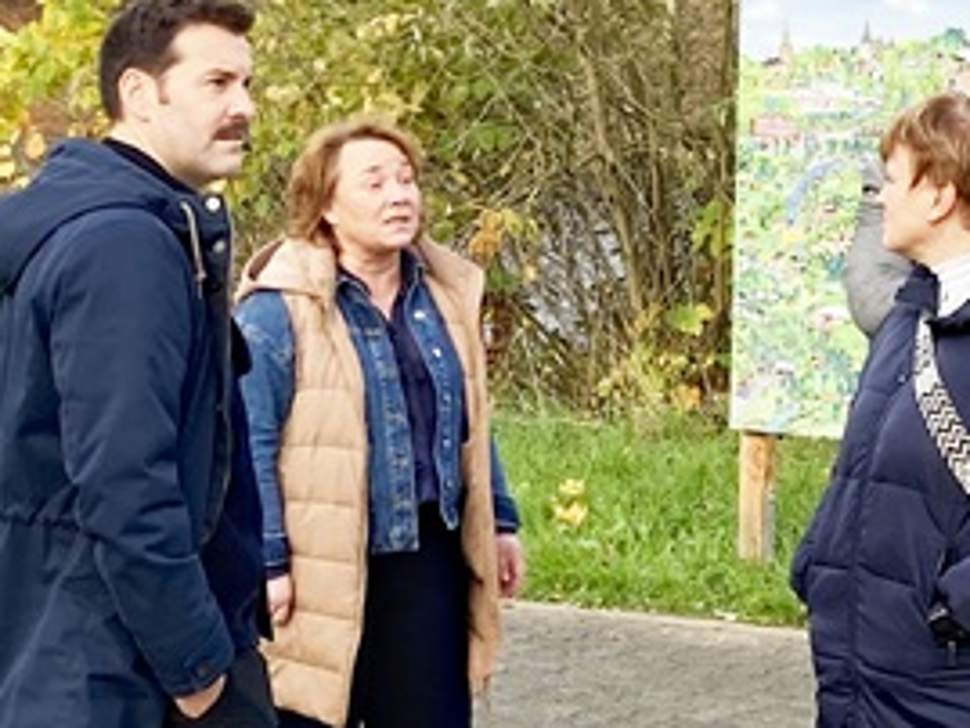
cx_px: 507
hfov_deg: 15.6
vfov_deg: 11.8
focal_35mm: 126
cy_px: 377
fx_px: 3532
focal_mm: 3.99
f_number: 1.8
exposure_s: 1/269
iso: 20
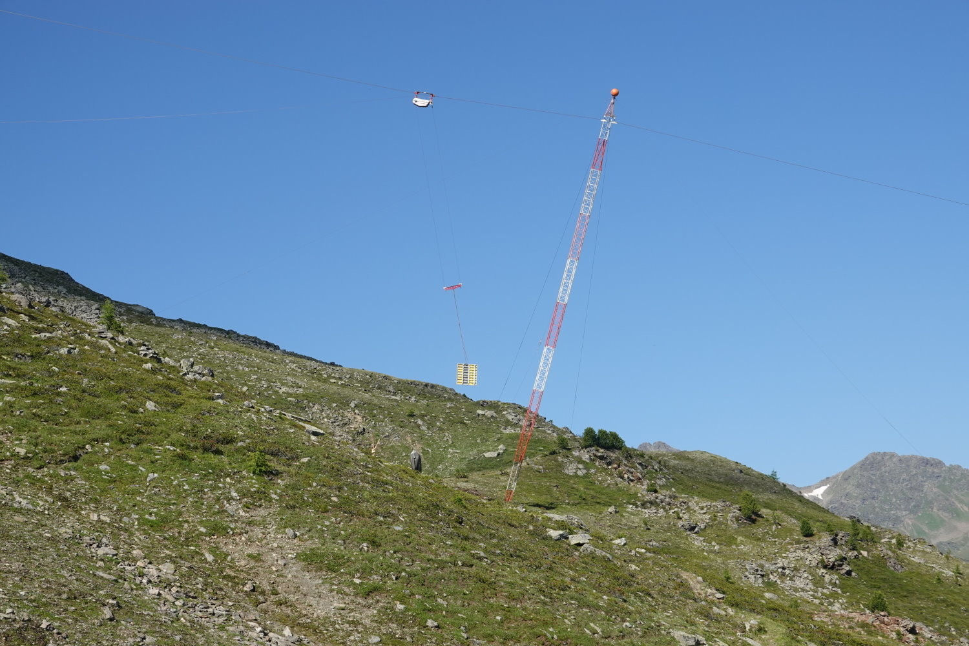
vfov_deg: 21.2
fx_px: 1723
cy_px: 323
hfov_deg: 31.4
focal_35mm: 64
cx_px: 484
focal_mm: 23.39
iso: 125
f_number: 6.3
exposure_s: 1/400
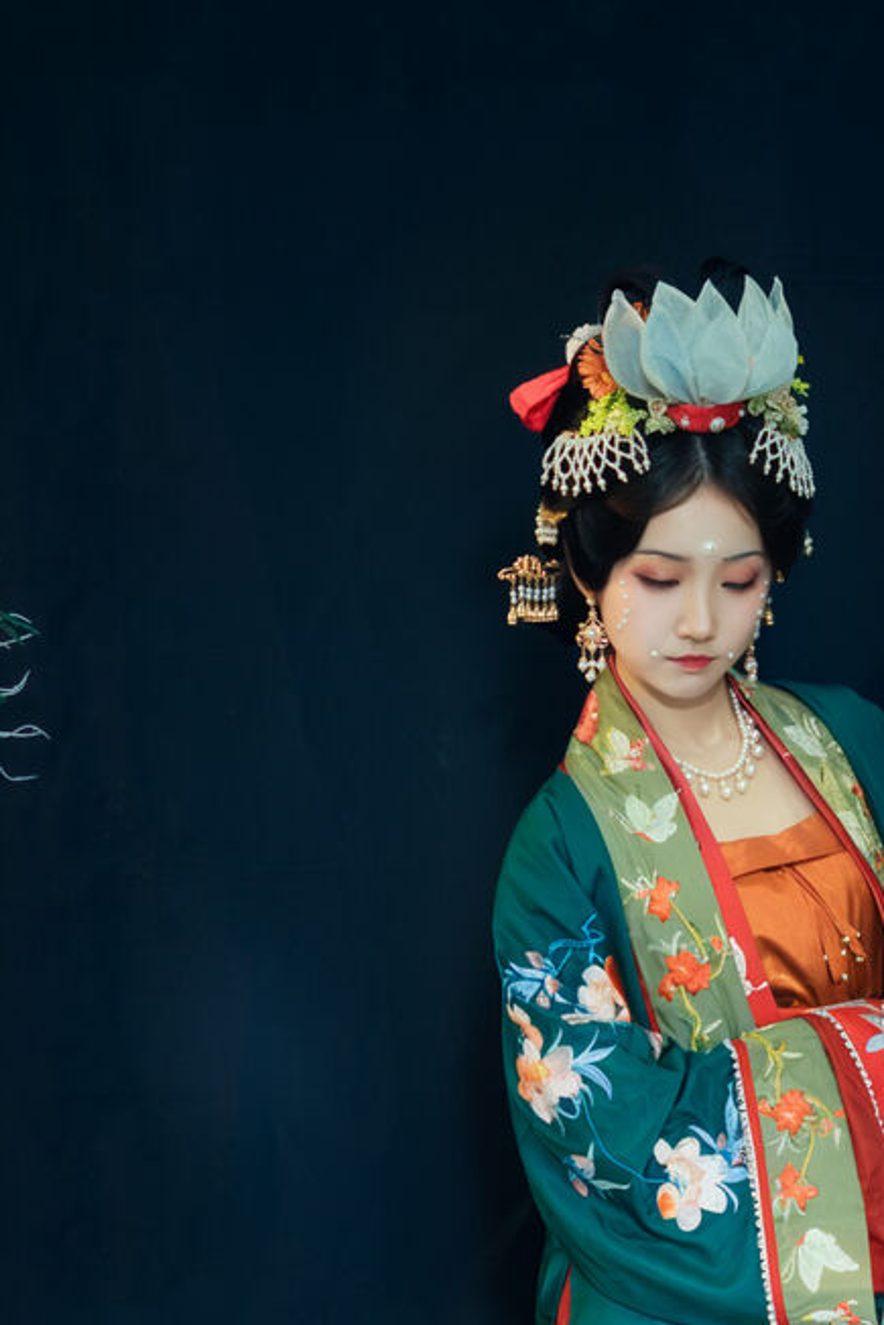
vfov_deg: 14.8
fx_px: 5080
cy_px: 1044
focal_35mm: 138
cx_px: 630
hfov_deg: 9.9
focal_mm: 50
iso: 200
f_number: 2.2
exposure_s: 1/80
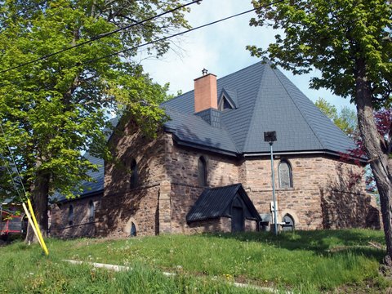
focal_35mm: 46
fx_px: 521
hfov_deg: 41.2
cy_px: 147
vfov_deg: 31.5
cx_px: 196
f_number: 3.5
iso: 100
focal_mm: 9.8
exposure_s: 1/800
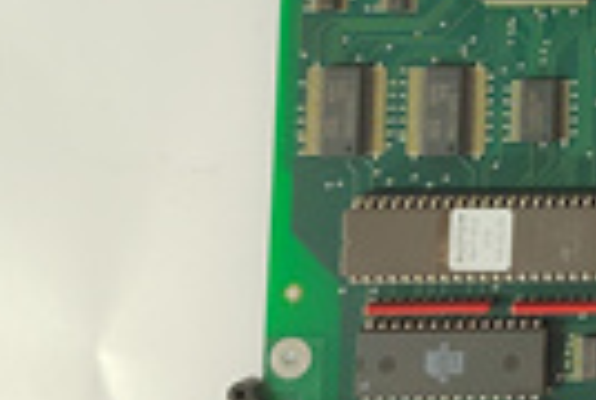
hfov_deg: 20.2
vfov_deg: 14.9
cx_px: 841
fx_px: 1477
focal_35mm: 89
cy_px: -87
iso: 1728
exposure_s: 1/60
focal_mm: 5.52
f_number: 1.9
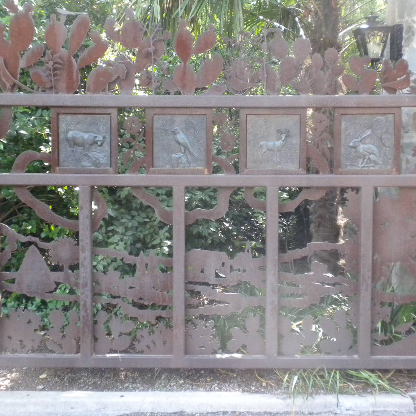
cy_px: 179
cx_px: 213
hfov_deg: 32.8
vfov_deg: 32.7
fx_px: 707
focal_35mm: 52
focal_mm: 6.6
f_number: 3.5
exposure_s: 1/168
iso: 400
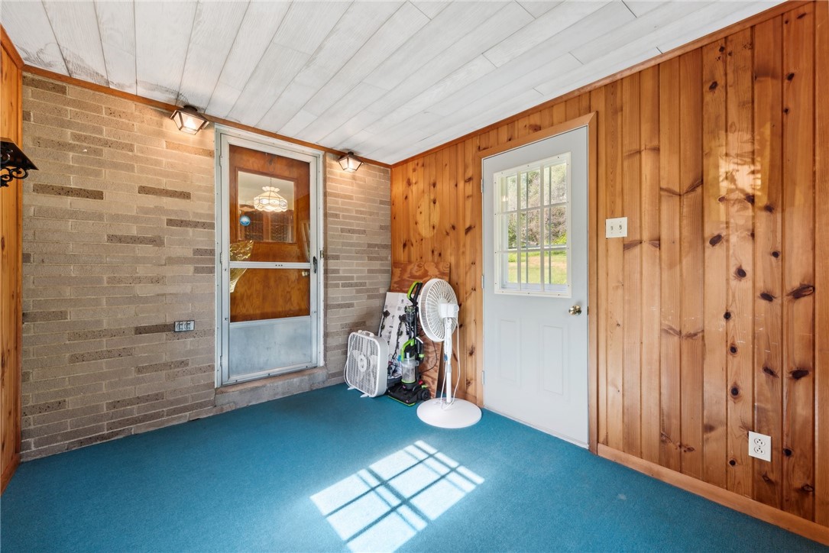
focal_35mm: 14
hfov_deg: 104.2
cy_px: 276
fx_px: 322
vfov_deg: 81.2
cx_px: 414
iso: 50
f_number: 11
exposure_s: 1/2.5
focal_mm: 14
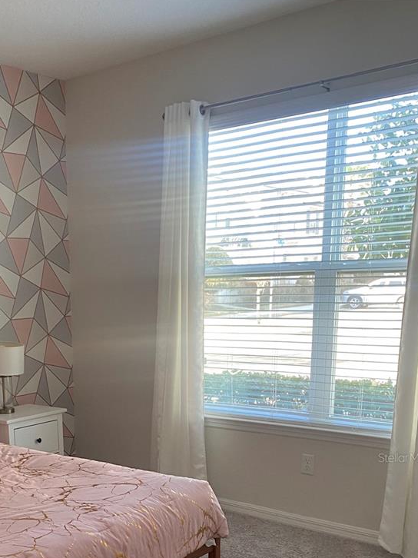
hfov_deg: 32.7
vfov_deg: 41.7
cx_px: 87
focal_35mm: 43
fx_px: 693
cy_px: 457
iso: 125
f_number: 1.8
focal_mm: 4.25
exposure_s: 1/78
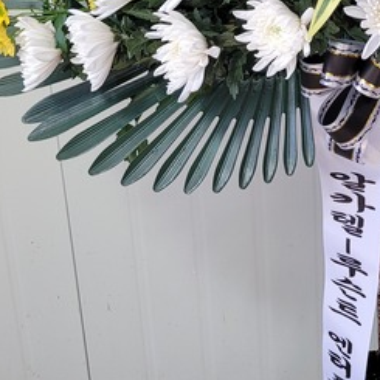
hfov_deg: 22.2
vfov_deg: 22.6
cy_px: 60
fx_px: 931
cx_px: 385
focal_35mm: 75
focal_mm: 5.4
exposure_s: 1/120
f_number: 1.8
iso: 125
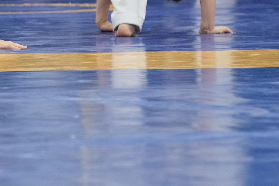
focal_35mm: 522
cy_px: -52
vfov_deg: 2.6
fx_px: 4046
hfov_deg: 3.9
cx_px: 33
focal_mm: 115.9
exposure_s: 1/125
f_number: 4.2
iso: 2500
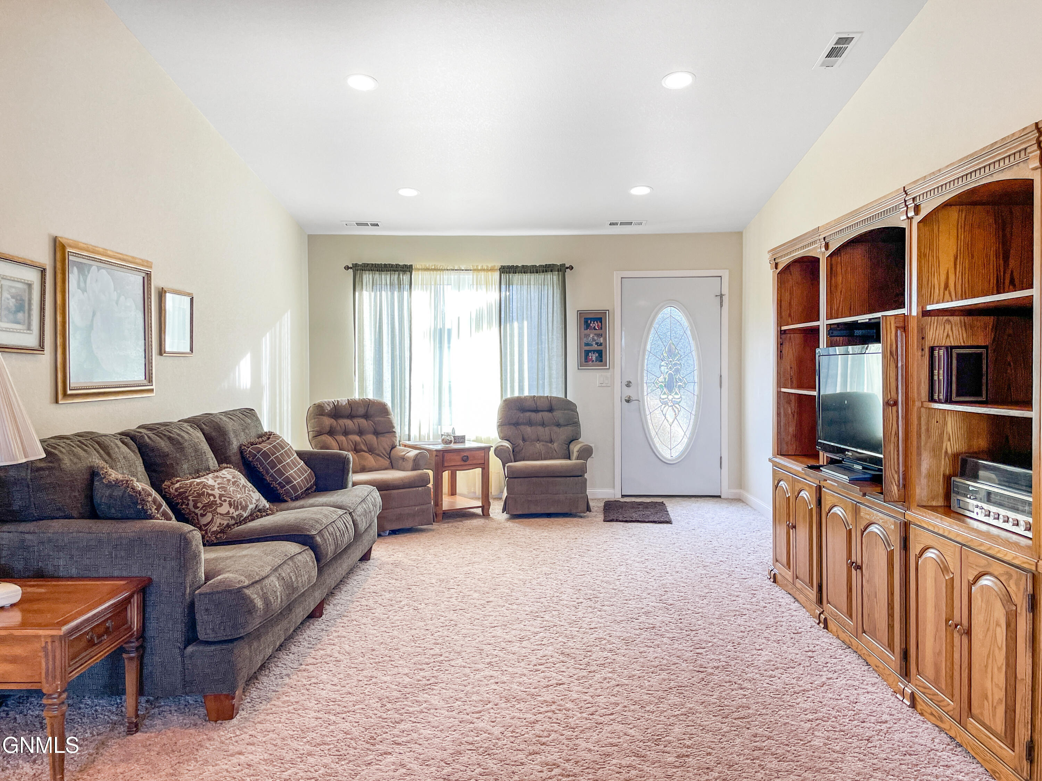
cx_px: 521
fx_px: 783
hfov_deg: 67.3
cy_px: 390
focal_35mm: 26
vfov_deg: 53.1
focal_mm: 4.2
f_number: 1.6
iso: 80
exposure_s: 1/120
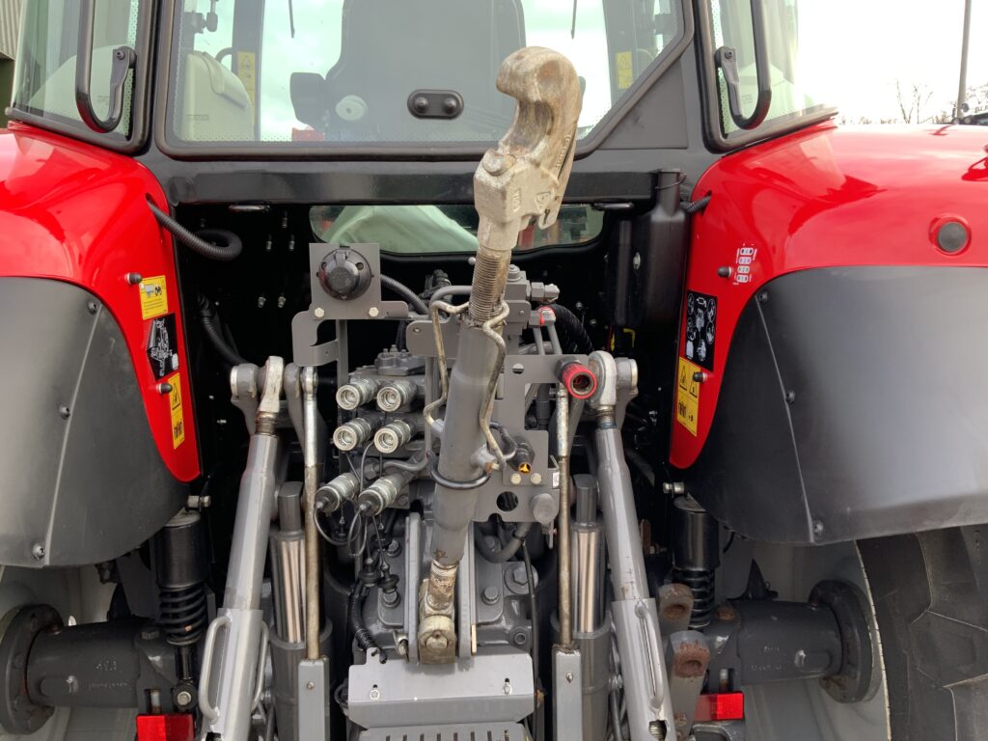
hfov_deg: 61.7
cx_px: 494
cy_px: 370
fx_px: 828
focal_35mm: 29
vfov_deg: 48.2
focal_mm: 3
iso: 25
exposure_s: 1/122
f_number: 1.8
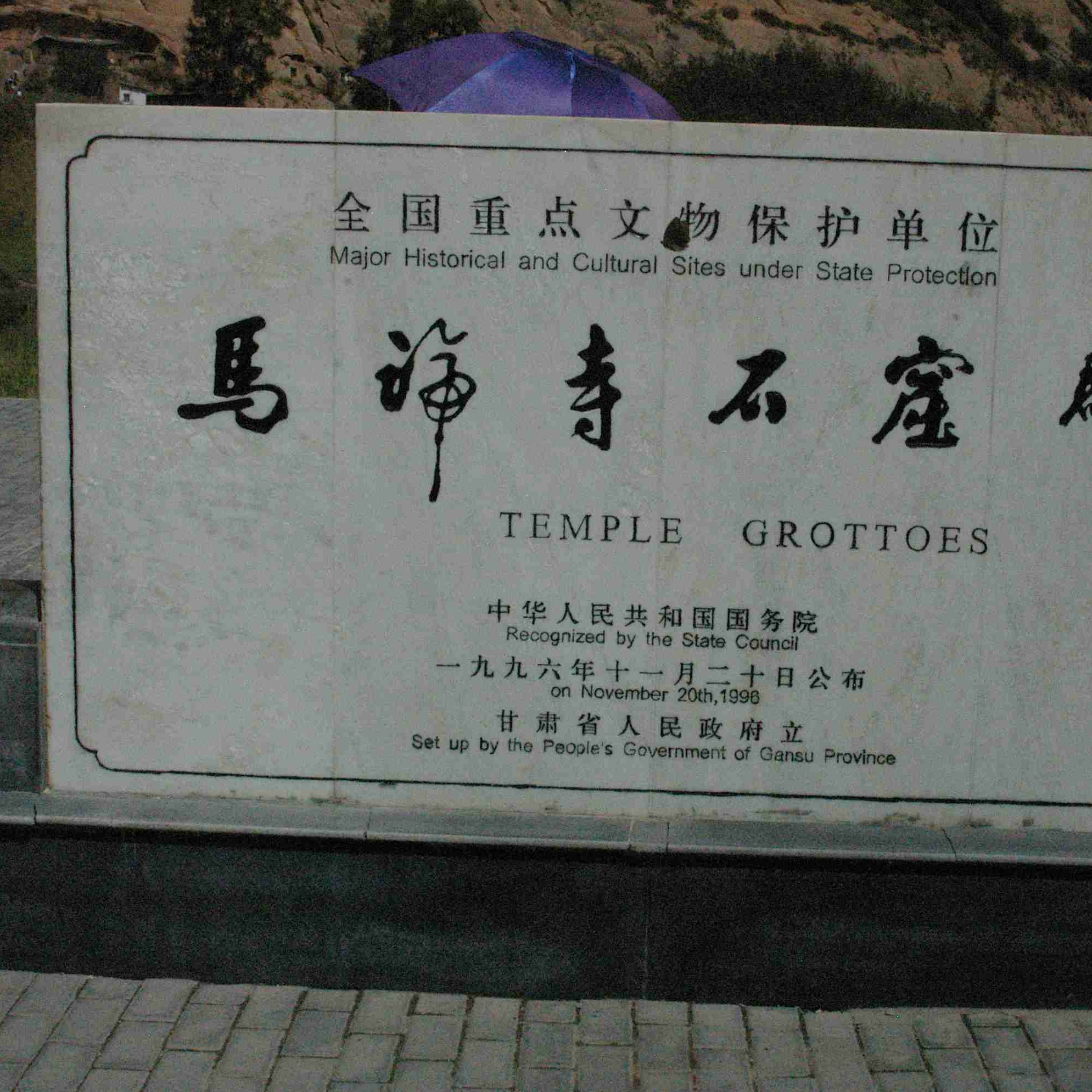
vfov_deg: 31.6
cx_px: 665
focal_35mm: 54
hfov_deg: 31.5
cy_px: 542
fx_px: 1927
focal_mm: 28
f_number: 22
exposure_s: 1/4000
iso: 3200
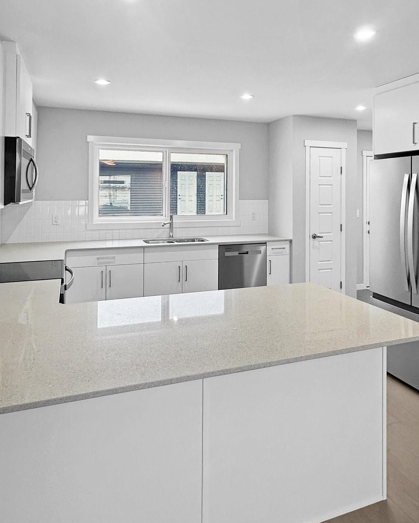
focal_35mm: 25
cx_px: 226
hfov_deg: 56.8
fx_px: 387
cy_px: 186
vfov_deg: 66.7
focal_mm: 2.22
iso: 125
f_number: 2.2
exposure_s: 1/120
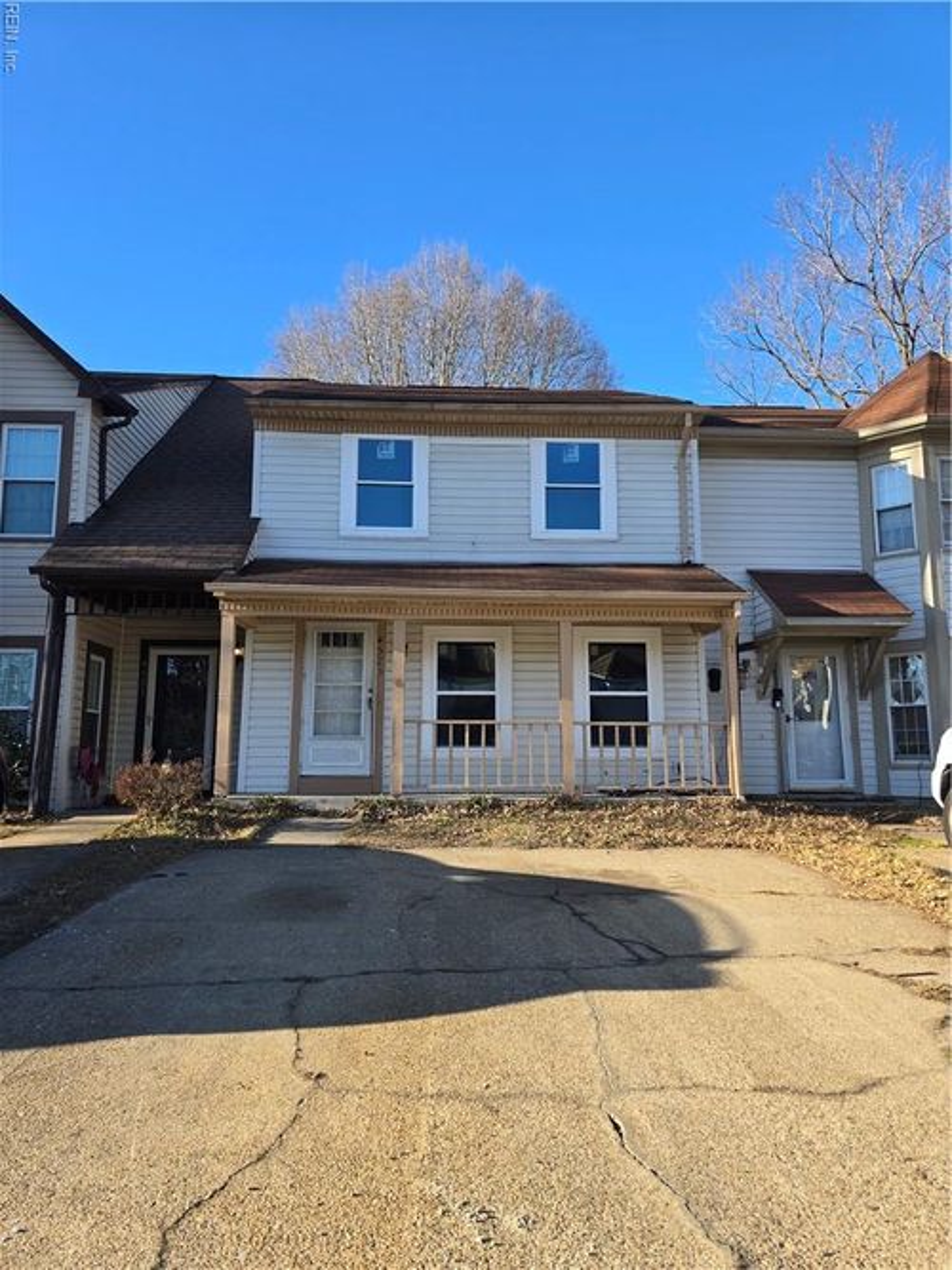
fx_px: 844
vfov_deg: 73.9
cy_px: 635
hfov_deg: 58.9
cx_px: 476
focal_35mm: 23
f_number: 1.7
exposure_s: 1/262
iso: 12
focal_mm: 6.3
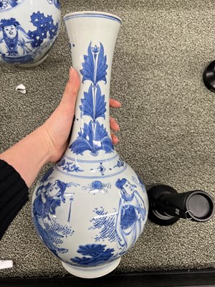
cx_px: 108
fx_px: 215
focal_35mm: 26
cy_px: 144
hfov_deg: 53.1
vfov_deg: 67.3
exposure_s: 1/120
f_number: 1.5
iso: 125
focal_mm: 5.7
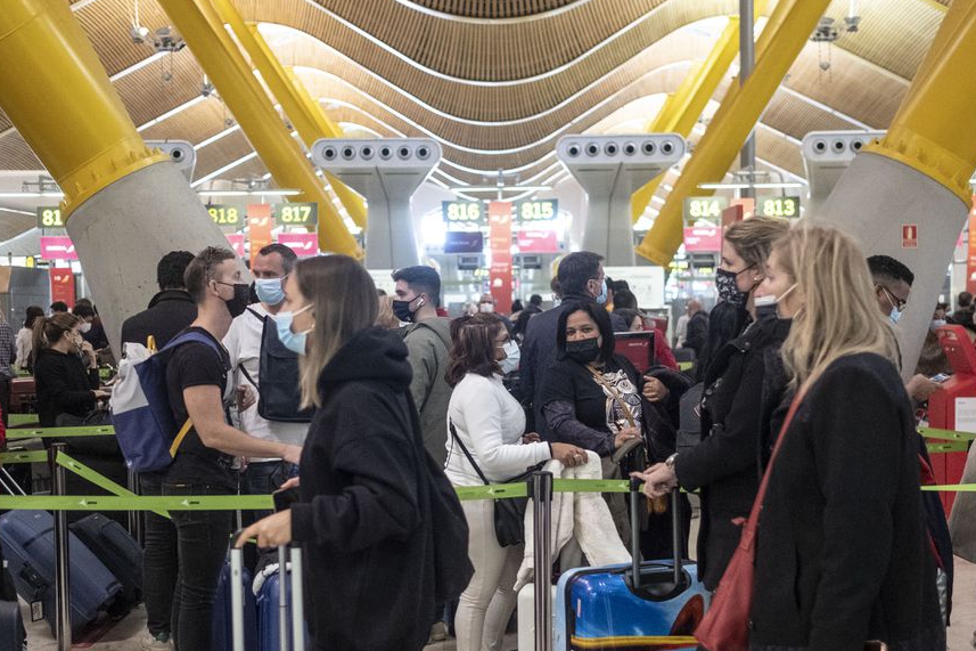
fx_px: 1328
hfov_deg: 40.4
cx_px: 489
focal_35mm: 49
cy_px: 366
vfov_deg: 27.5
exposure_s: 1/500
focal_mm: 23
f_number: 1.4
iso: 1600
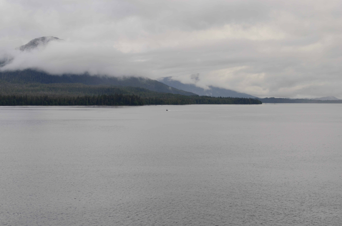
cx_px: 171
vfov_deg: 16.5
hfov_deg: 24.7
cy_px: 113
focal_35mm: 82
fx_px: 782
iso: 200
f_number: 11
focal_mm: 55
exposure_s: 1/100
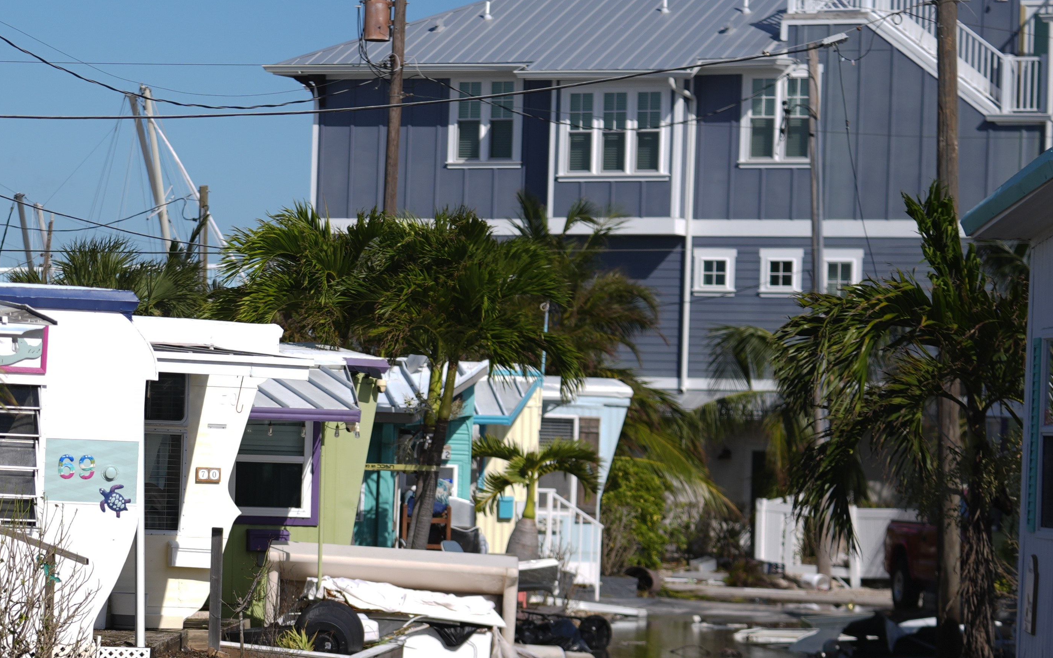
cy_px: 550
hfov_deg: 13.5
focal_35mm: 154
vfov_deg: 8.5
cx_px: 110
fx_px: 4419
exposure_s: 1/4000
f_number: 2.8
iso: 125
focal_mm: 70
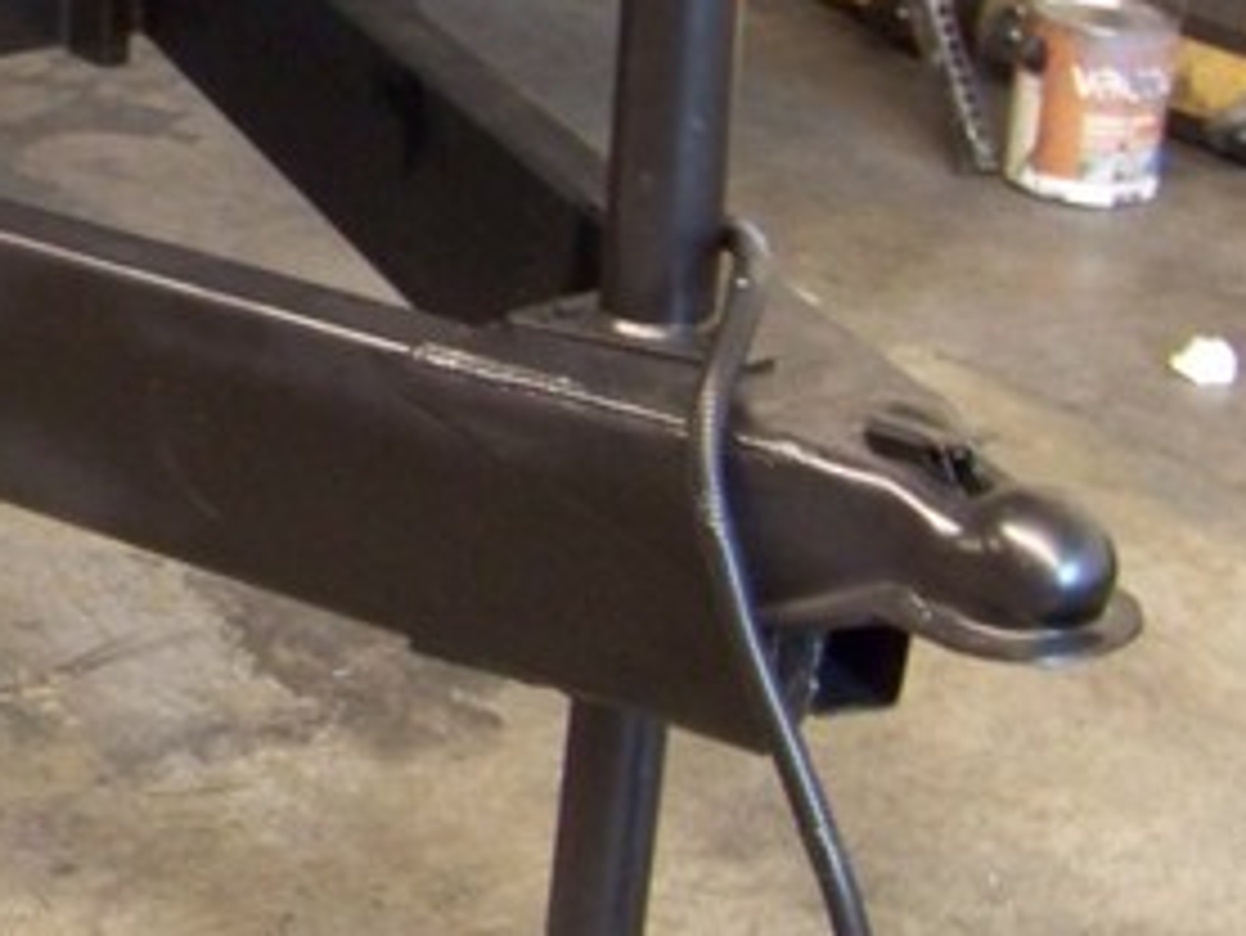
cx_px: -36
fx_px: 3277
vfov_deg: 16.2
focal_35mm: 91
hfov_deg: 20.7
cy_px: 281
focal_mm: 5.85
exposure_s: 1/5
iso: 400
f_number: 2.8
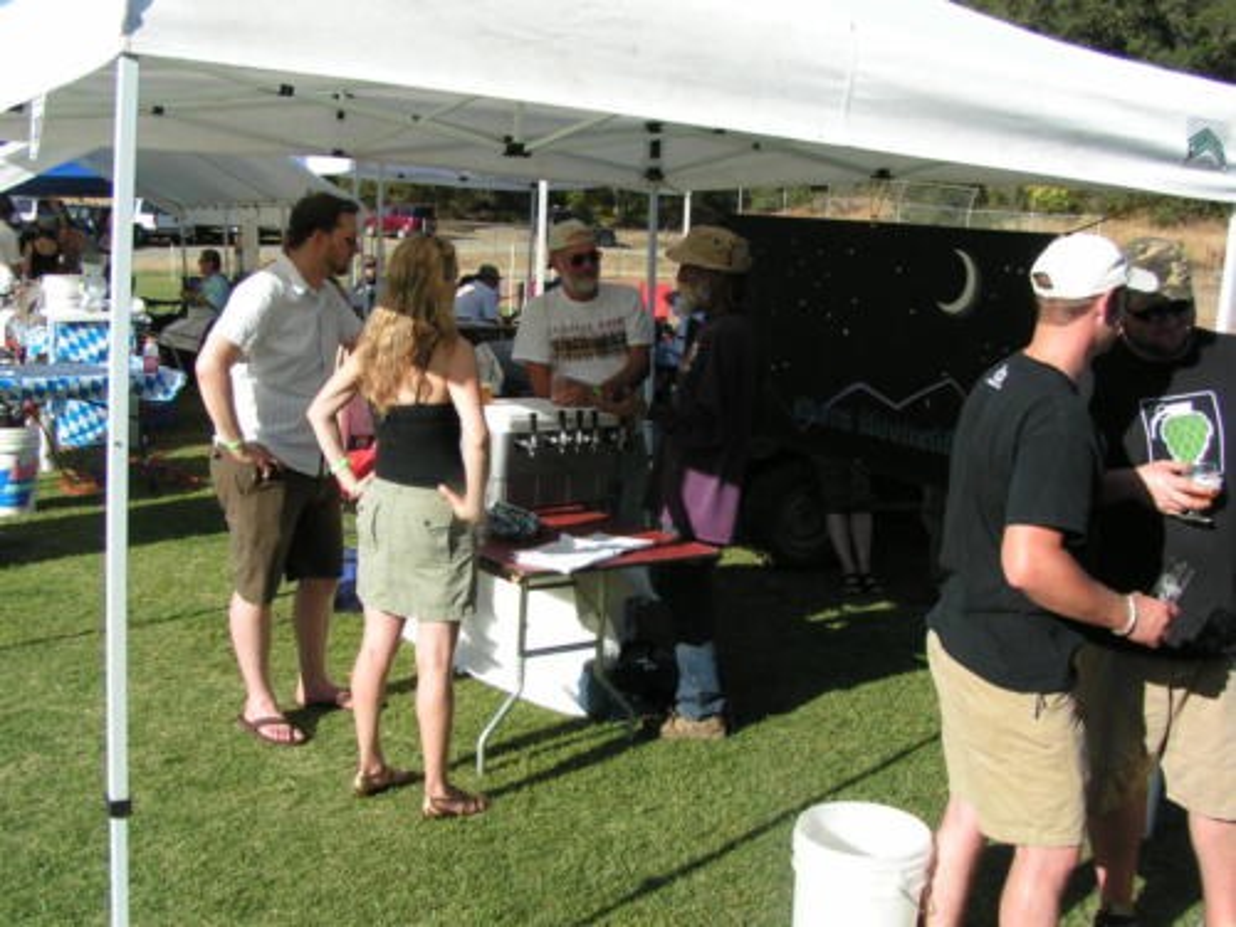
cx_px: 618
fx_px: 1357
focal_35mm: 38
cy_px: 464
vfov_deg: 37.7
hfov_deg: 49.0
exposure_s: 1/320
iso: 50
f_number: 5.6
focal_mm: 5.8
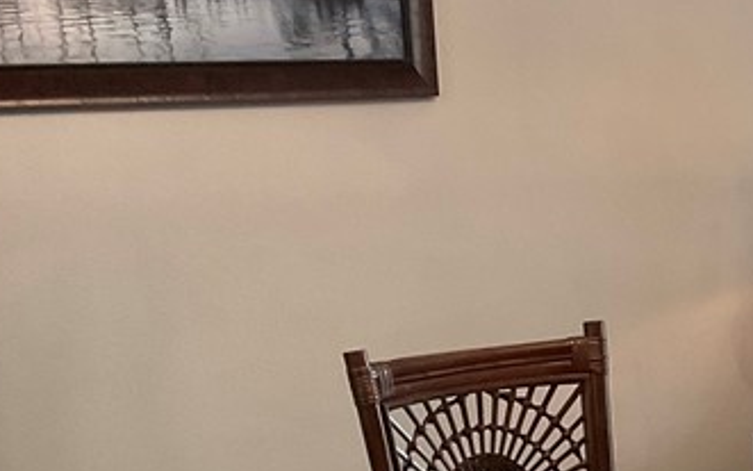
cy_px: 576
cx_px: 803
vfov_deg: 13.4
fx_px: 1950
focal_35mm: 95
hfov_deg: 20.9
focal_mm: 3
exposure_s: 1/60
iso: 100
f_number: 1.8
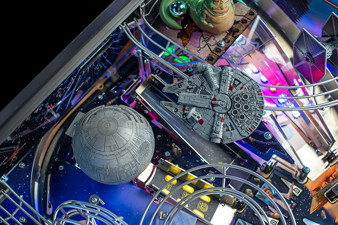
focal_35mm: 50
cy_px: 112
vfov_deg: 27.0
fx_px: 470
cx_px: 169
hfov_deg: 39.6
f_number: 5.6
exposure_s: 1/80
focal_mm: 50
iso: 320
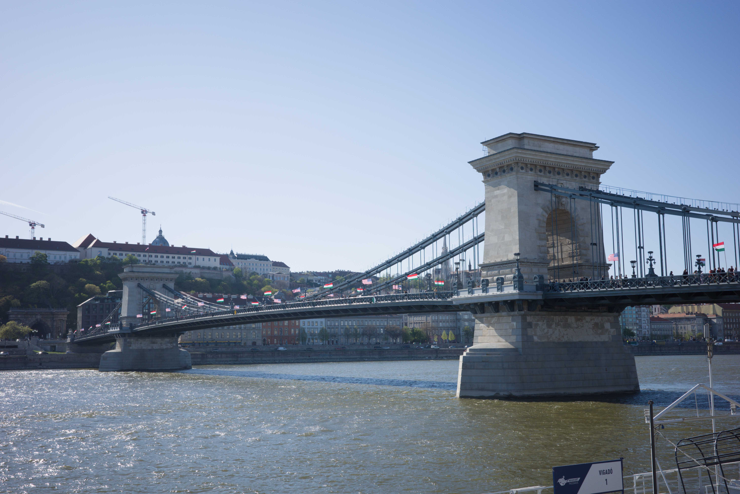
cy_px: 247
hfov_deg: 48.5
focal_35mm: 40
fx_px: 822
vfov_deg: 33.4
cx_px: 370
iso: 100
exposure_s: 1/320
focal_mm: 26
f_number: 6.3
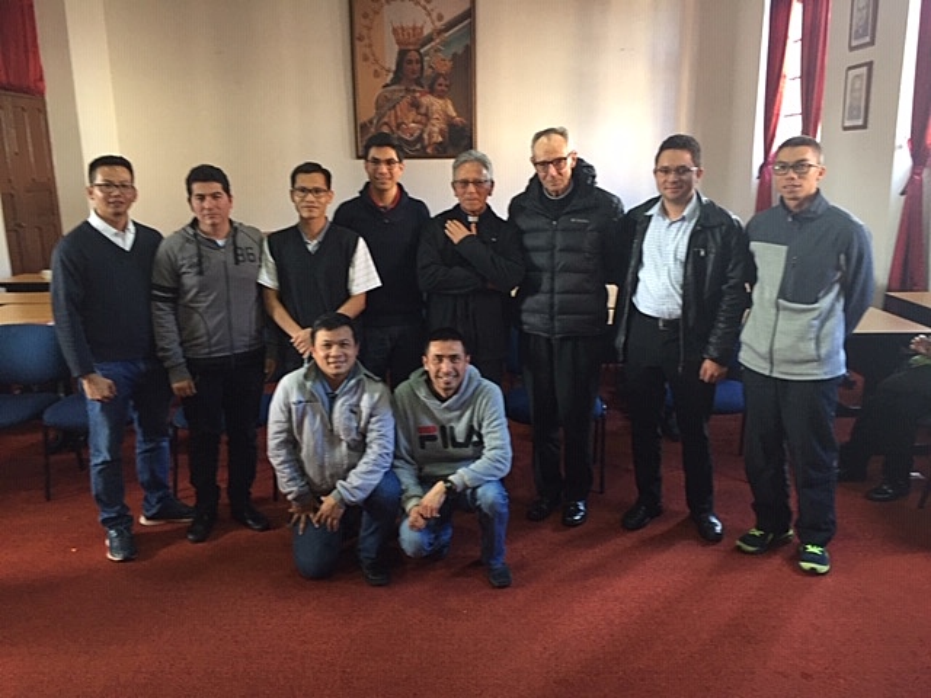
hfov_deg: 61.7
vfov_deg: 48.2
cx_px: 466
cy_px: 349
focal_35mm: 29
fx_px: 780
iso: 200
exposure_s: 1/30
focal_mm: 4.15
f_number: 2.2
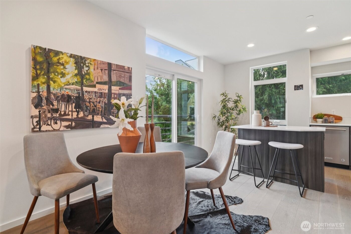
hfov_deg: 96.7
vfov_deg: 73.7
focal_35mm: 16
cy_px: 117
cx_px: 176
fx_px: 156
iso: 1600
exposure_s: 1/80
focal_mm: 16
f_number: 8
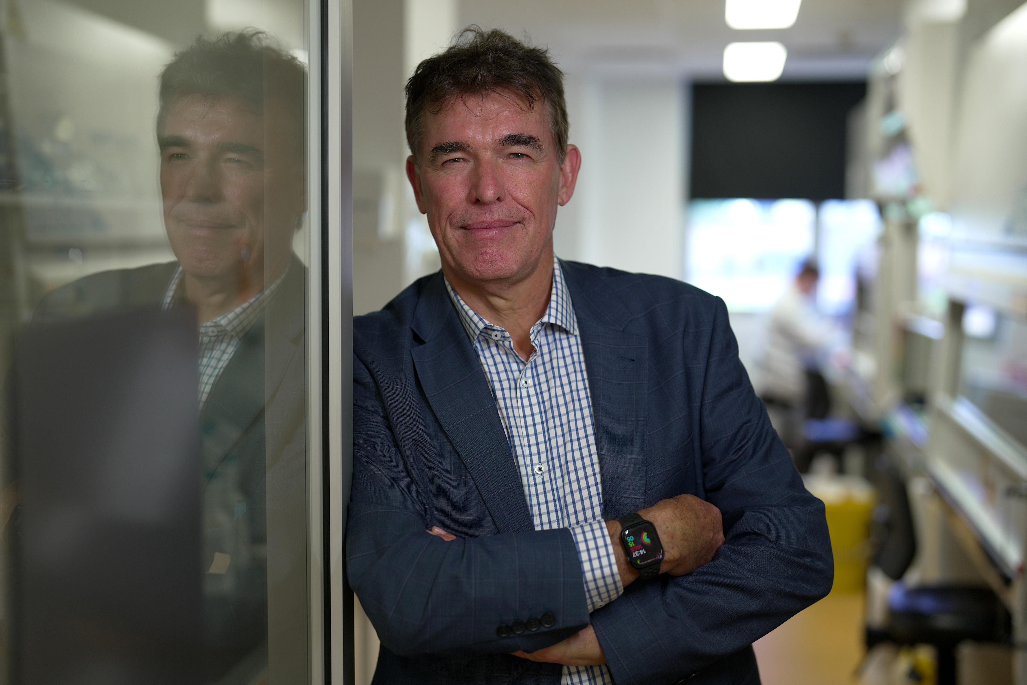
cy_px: 342
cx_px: 514
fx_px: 1426
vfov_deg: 27.0
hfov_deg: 39.6
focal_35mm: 50
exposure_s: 1/50
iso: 125
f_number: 1.8
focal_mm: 50
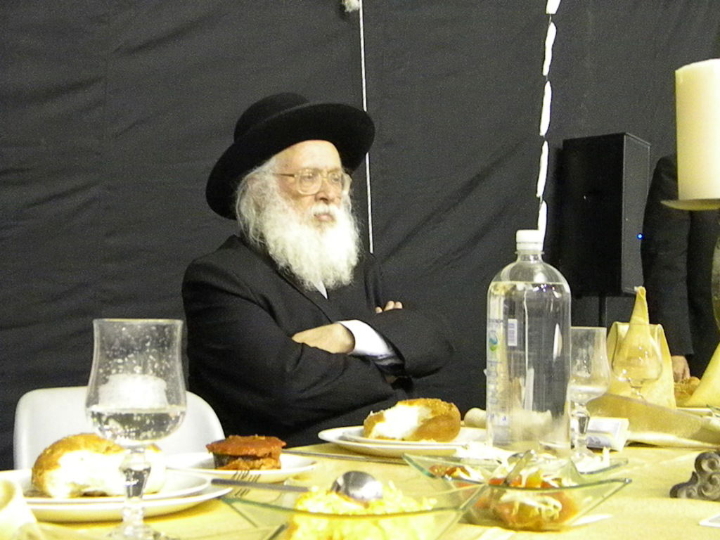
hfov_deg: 34.3
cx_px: 360
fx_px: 1165
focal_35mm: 56
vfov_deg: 26.1
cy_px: 270
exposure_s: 1/43.6
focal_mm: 10.1
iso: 3200
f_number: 4.1
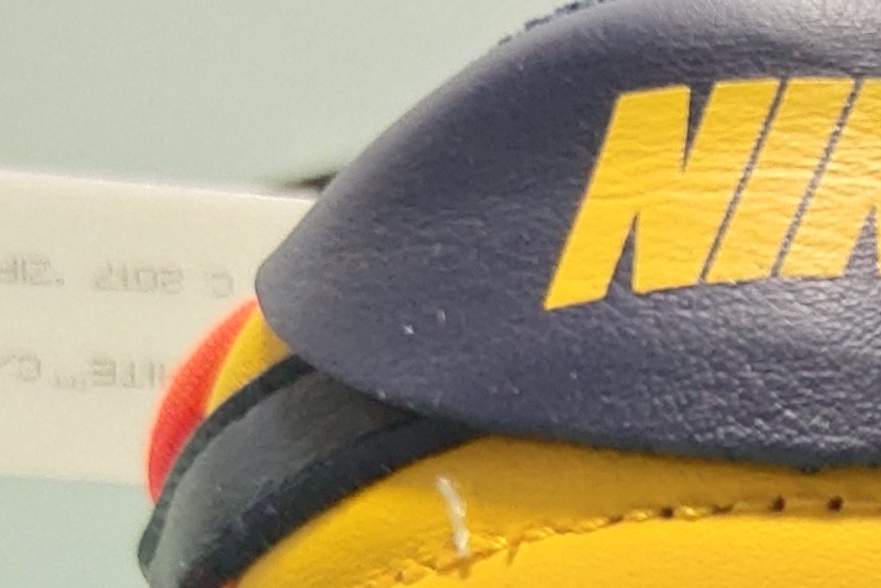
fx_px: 3377
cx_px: 1485
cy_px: 987
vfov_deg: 9.5
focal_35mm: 138
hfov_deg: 13.6
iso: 50
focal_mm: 4.35
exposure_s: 1/442
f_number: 1.79
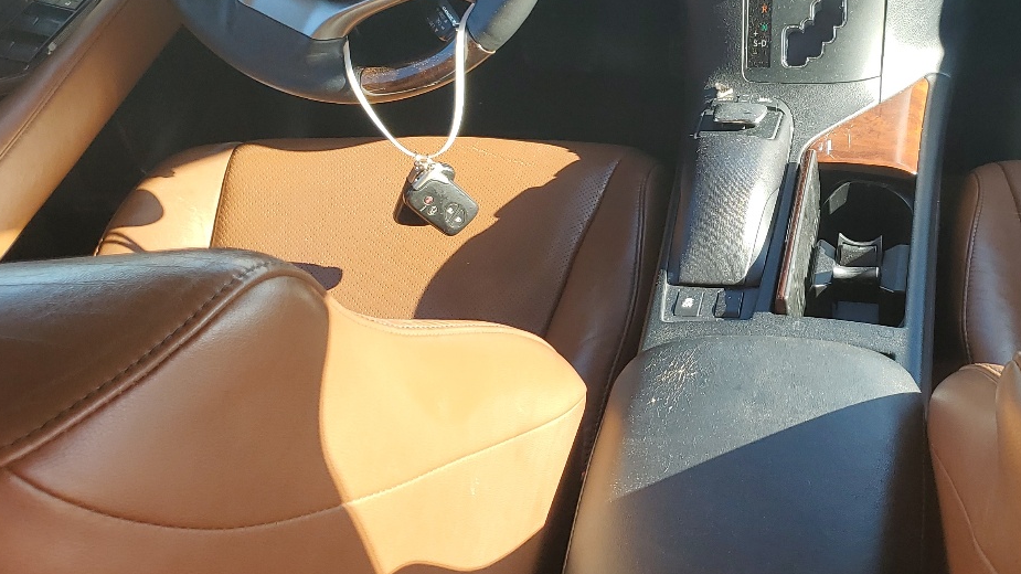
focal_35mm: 49
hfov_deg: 40.8
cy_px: 193
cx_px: 780
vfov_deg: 24.3
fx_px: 1326
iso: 50
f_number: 1.5
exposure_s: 1/244
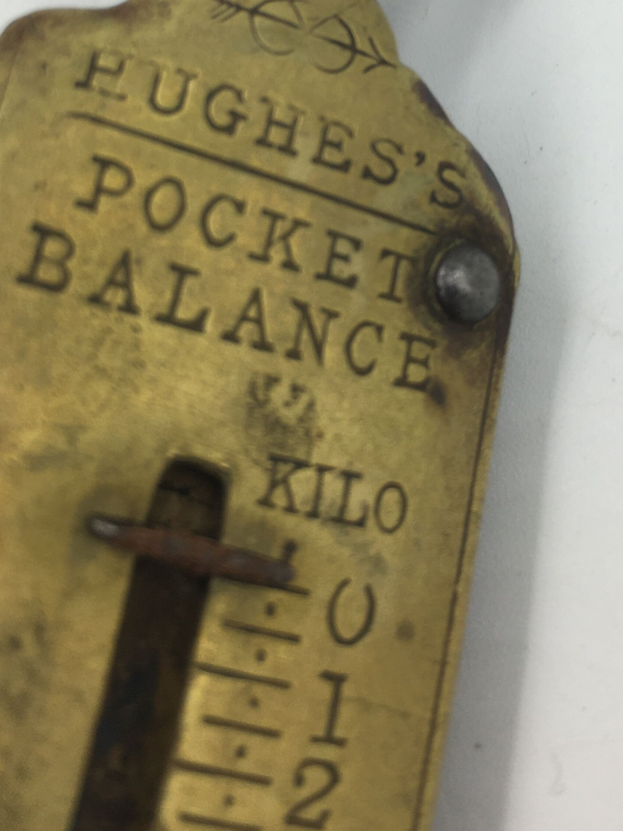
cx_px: 342
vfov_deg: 35.5
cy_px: 151
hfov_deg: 28.0
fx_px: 1248
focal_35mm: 52
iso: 25
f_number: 2.2
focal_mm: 4.15
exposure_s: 1/174
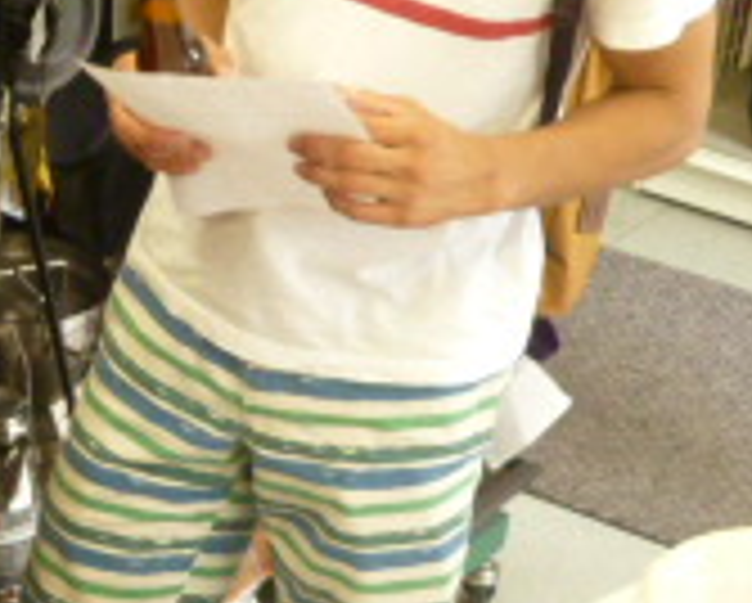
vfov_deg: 10.7
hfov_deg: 13.1
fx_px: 3164
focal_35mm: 142
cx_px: -221
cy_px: 756
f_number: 3.5
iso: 250
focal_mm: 6.8
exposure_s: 1/40
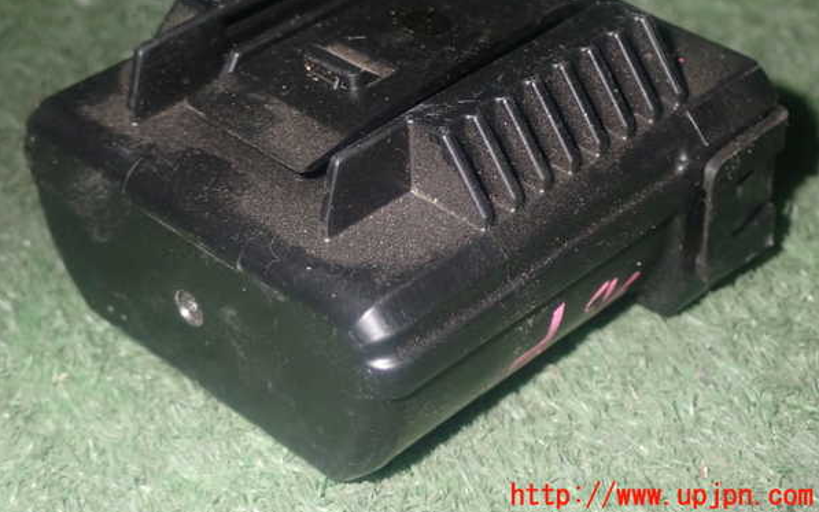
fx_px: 1830
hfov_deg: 25.2
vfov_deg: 15.9
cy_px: 205
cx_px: 409
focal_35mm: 82
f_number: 13
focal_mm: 13.65
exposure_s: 1/80
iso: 800
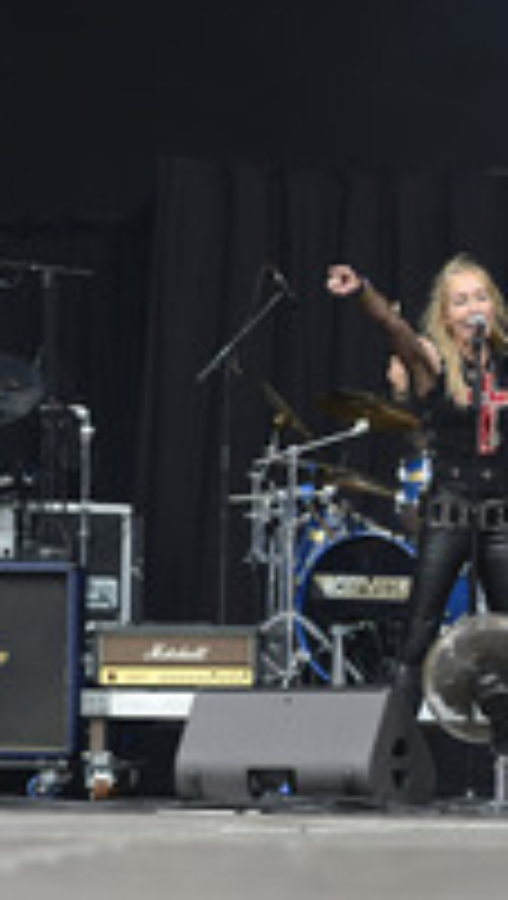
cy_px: 544
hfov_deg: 7.3
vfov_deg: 13.0
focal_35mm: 165
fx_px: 3938
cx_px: 524
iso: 320
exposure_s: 1/640
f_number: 4.5
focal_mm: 70
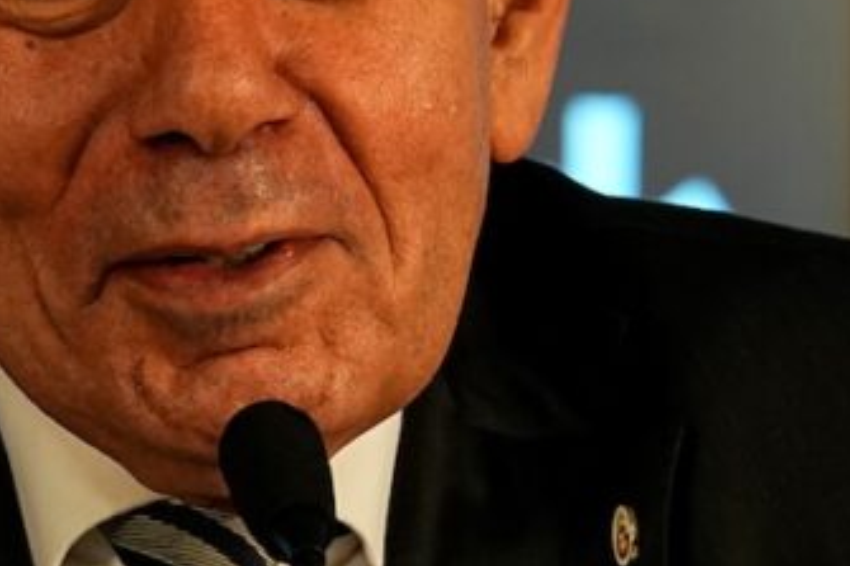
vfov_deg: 1.5
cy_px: 217
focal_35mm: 917
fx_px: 21640
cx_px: 173
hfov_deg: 2.2
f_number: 4.5
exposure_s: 1/100
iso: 1250
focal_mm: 200
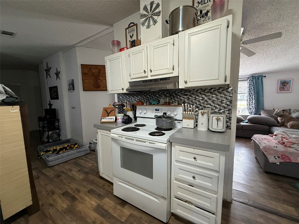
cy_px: 112
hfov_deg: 102.1
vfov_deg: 85.7
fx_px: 121
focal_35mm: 14
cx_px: 150
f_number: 2.2
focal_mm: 2.22
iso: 320
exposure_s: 1/60
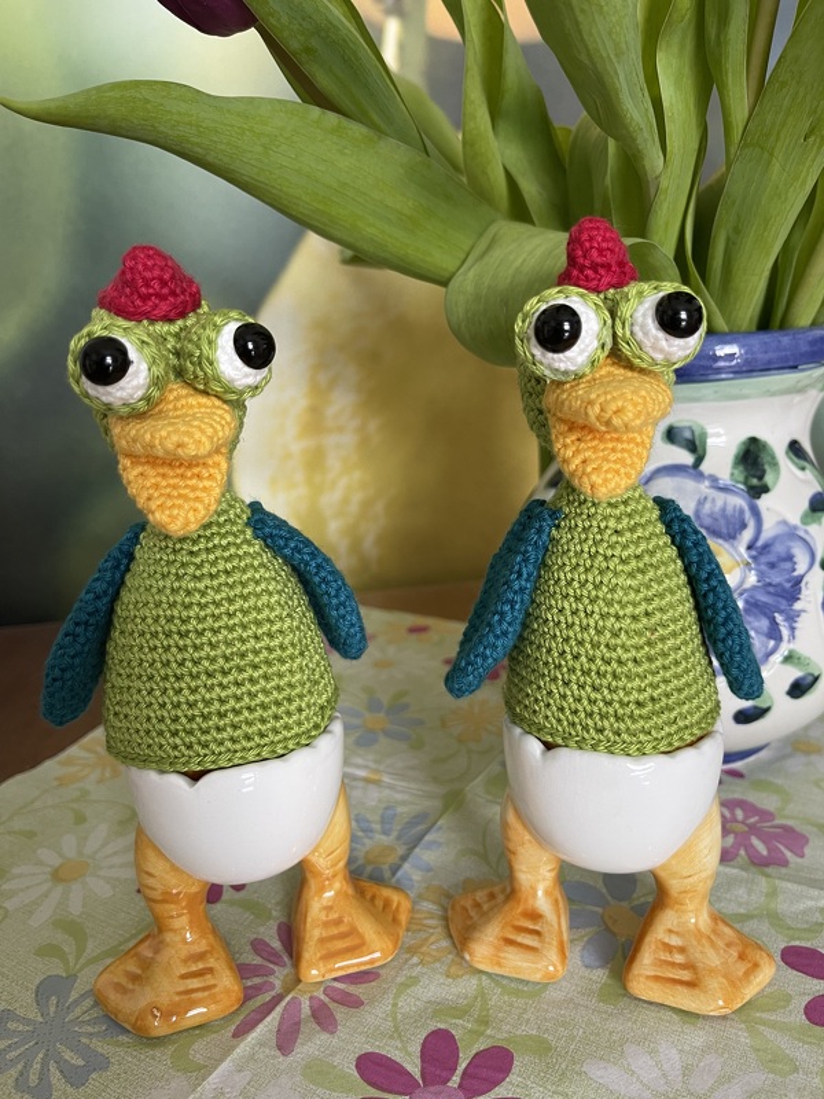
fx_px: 793
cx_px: 412
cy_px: 550
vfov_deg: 69.4
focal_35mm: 25
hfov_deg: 54.9
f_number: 1.6
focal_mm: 5.1
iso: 160
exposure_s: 1/60
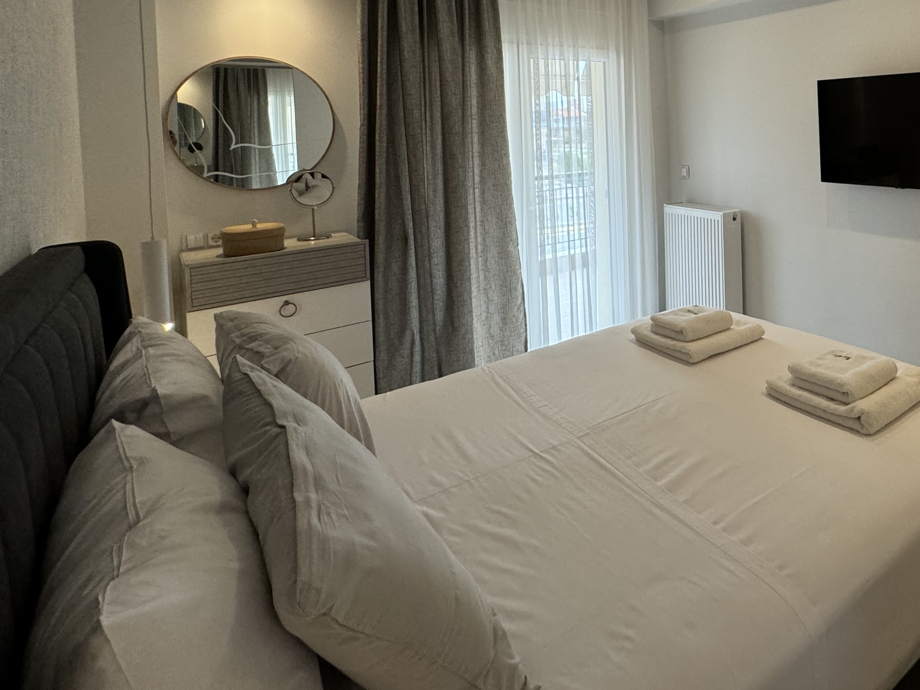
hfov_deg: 67.3
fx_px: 611
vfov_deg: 54.8
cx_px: 731
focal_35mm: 23
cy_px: 138
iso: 200
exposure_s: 1/122
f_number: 2.2
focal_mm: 2.22
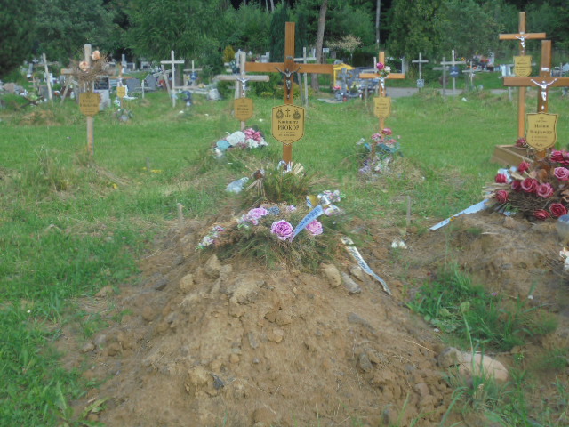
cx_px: 284
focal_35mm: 43
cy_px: 214
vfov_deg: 33.6
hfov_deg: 43.9
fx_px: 707
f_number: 4.5
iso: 100
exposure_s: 1/200
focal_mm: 7.8
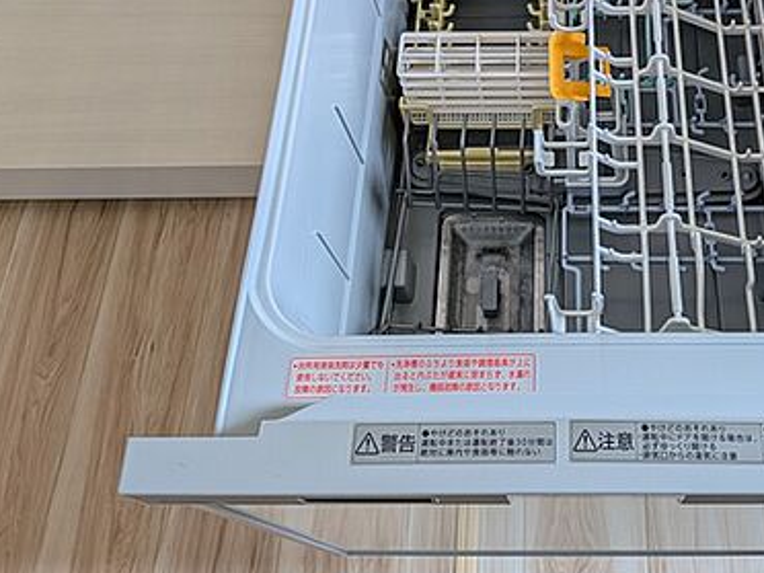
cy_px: 132
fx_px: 883
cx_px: 557
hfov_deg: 45.5
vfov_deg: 35.1
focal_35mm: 40
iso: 136
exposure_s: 1/50
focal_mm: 4.53
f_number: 1.7
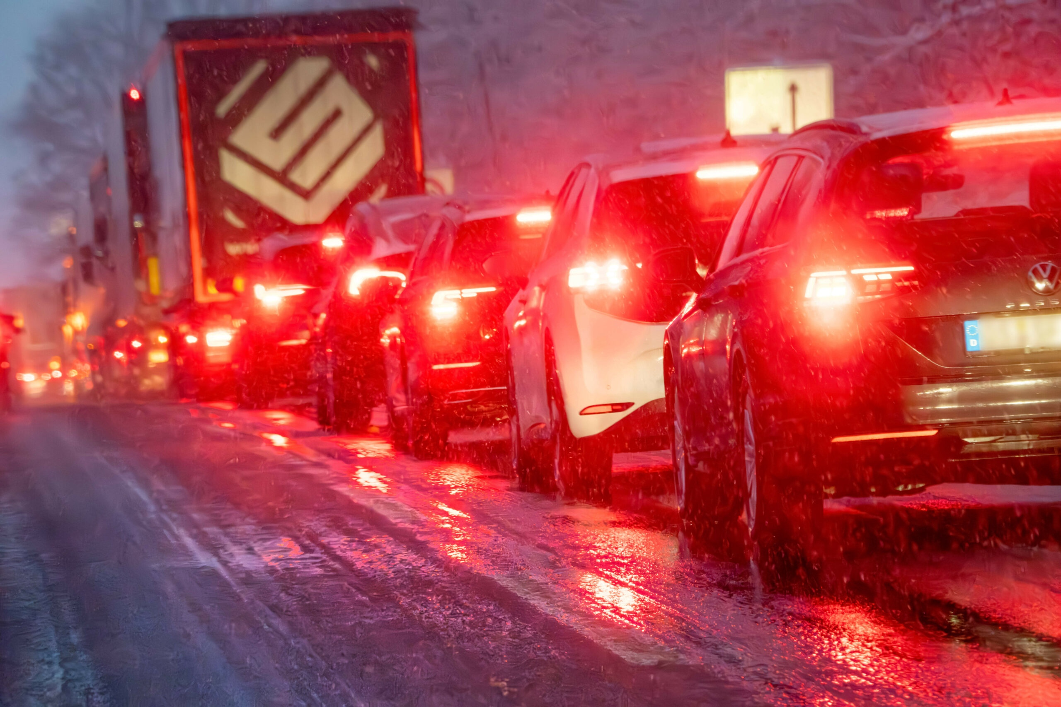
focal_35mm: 263
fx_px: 7751
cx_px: 530
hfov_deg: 7.8
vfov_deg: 5.2
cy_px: 354
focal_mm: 263
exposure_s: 1/160
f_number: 11
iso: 20000
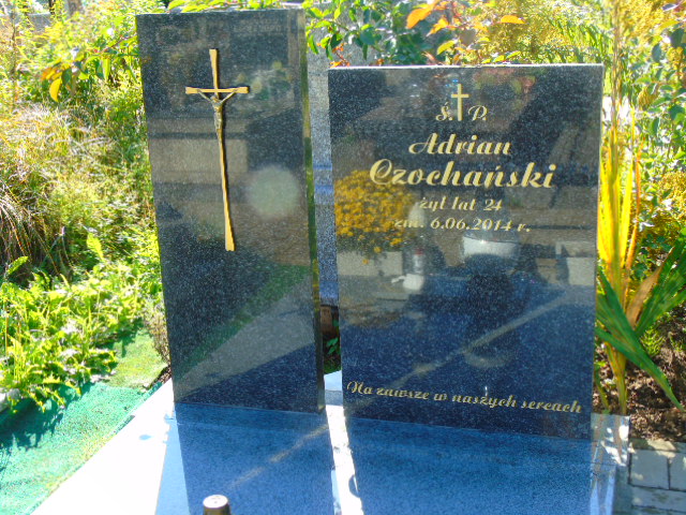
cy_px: 258
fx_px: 912
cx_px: 343
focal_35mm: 46
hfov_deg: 41.2
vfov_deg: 31.5
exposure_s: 1/100
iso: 80
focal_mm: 8.2
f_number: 4.1
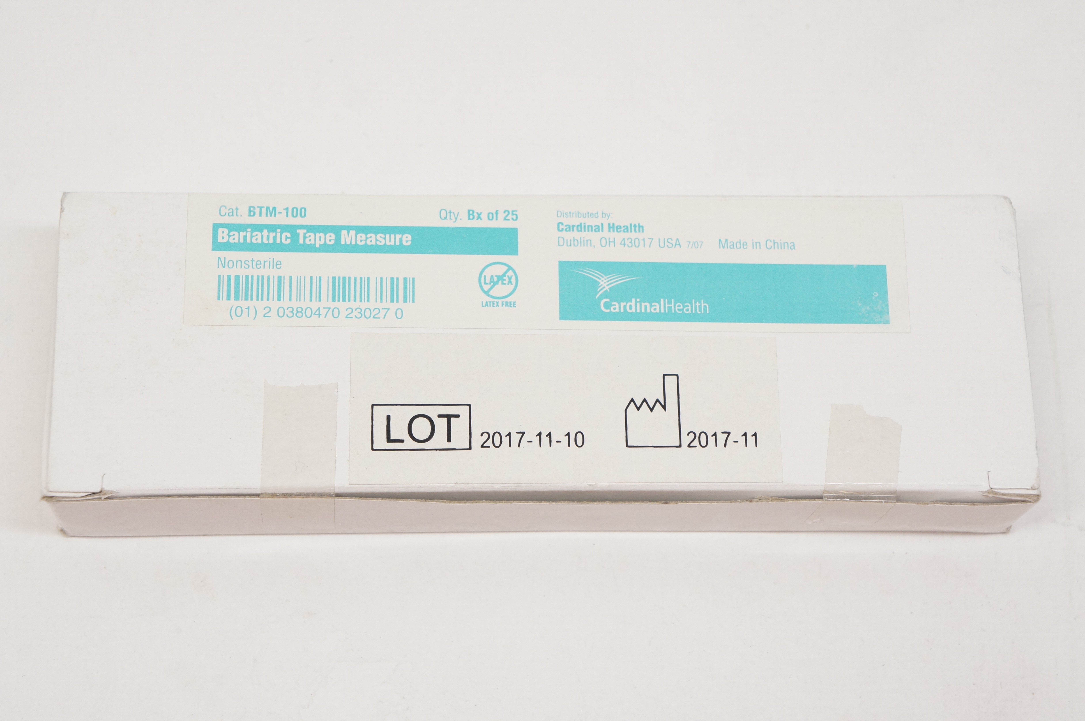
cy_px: 360
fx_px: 2122
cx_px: 542
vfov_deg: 19.3
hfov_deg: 28.7
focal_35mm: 70
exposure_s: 1/125
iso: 800
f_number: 7.1
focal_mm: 47
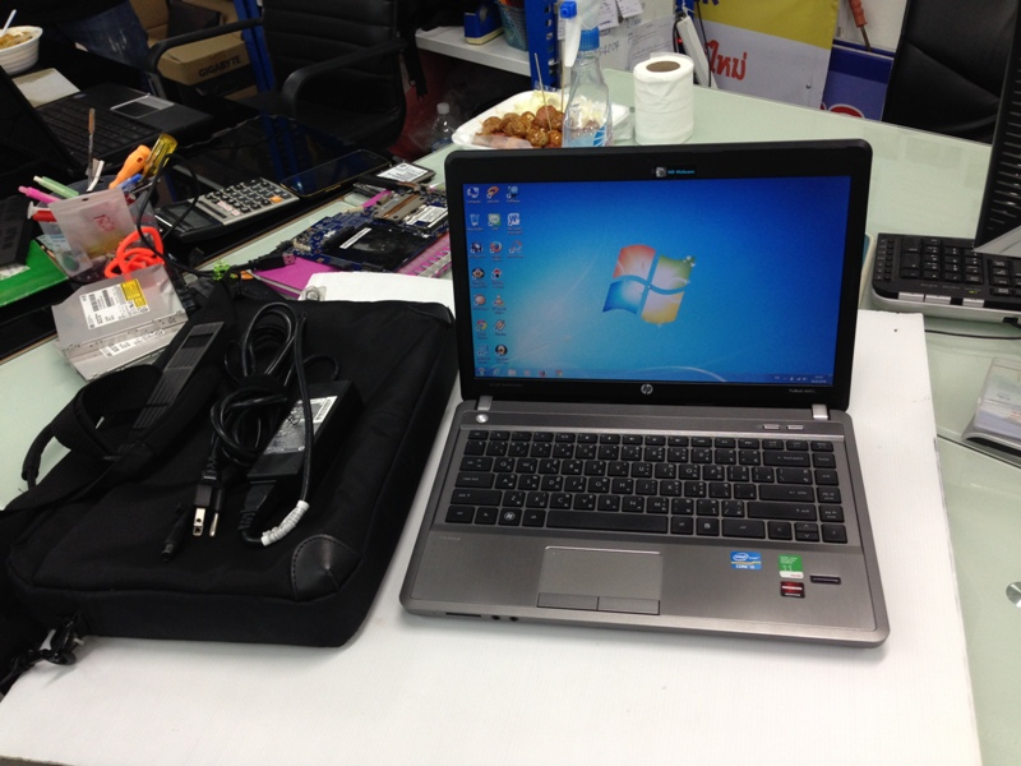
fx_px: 973
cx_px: 510
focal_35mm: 33
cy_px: 383
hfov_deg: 55.4
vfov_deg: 42.9
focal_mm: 4.12
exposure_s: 1/20
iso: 80
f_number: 2.4
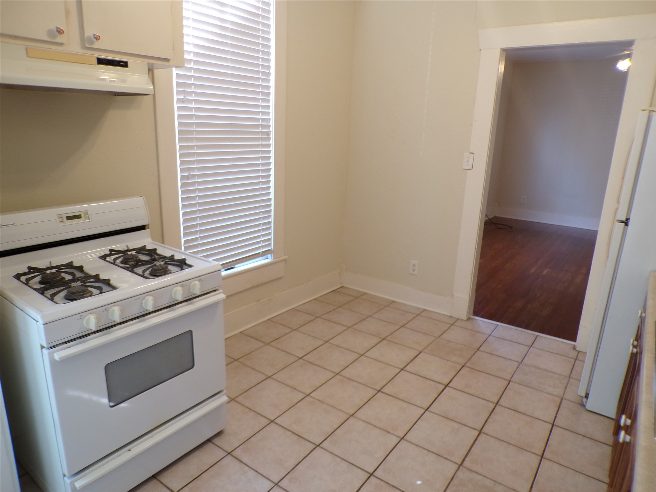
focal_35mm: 24
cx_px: 328
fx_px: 455
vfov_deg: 56.8
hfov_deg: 71.6
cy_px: 246
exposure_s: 1/25
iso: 200
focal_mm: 4.3
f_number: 3
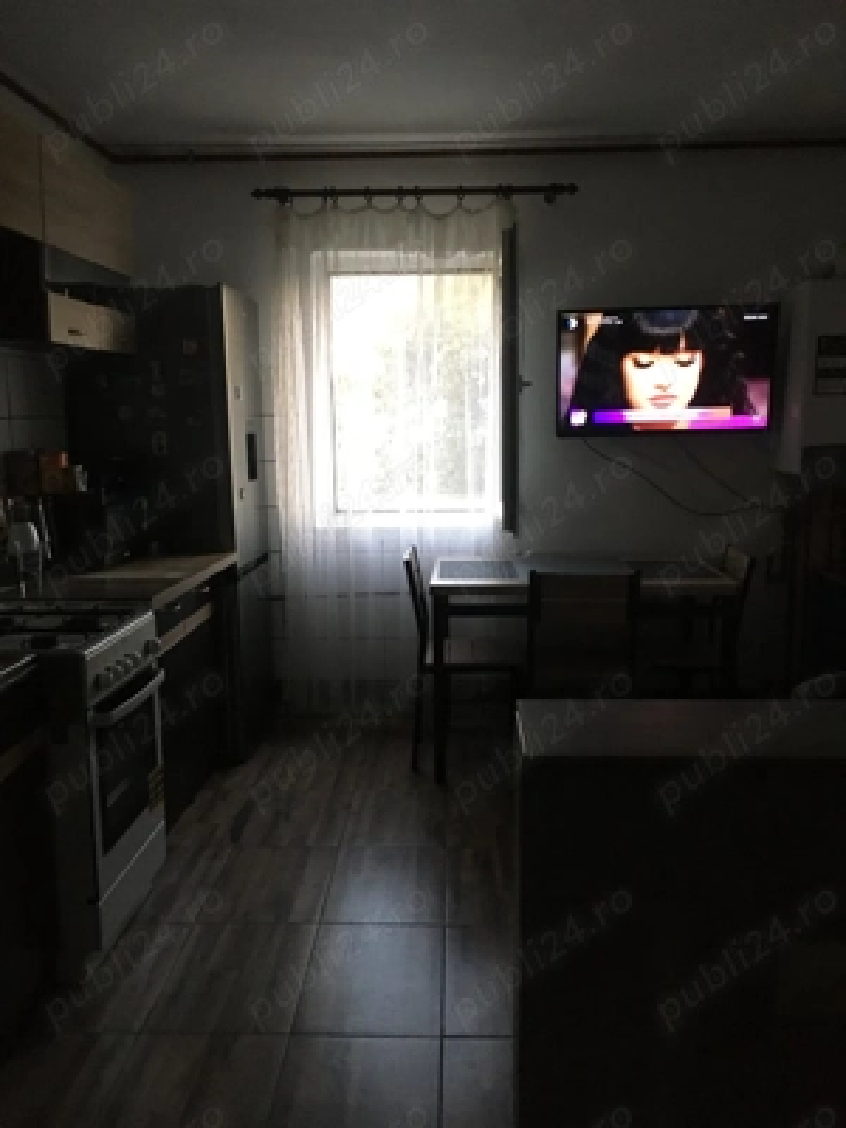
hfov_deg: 48.2
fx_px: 945
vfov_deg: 61.7
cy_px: 564
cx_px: 423
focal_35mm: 29
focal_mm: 4.15
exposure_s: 1/25
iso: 250
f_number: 2.2
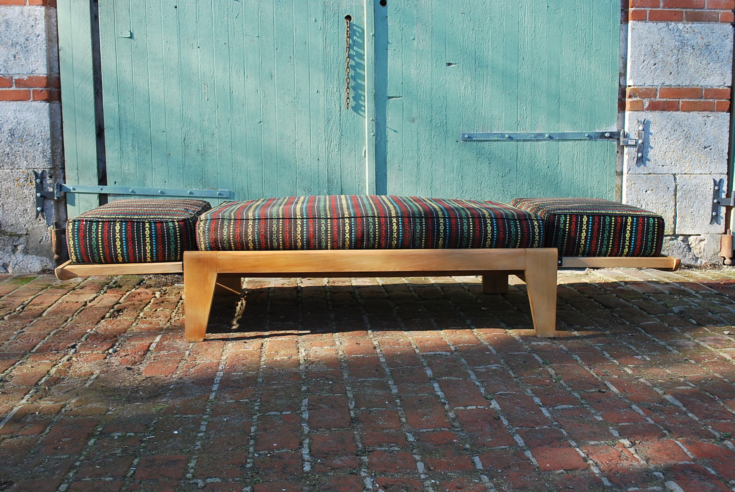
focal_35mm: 39
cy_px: 246
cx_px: 368
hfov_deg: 49.5
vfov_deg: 34.3
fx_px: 797
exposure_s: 1/125
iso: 180
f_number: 5.6
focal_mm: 26
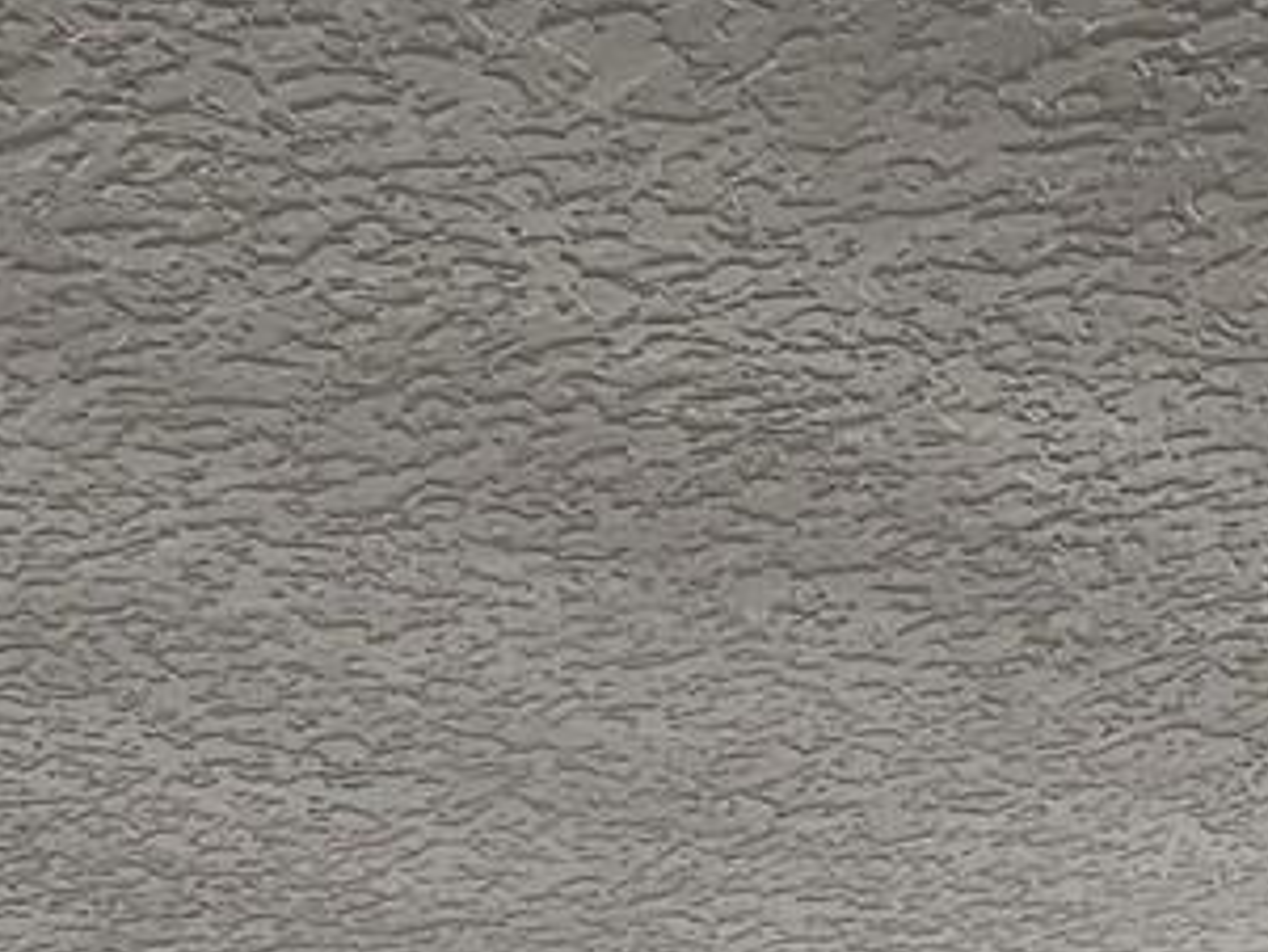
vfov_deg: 17.1
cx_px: 1335
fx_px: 2529
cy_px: 1761
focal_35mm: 69
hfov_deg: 26.3
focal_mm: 2.2
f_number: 2.2
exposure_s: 1/60
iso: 100
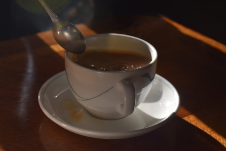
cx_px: 113
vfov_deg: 16.6
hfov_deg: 24.6
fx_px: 518
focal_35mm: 82
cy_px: 76
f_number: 8
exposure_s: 1/500
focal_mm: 55
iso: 400
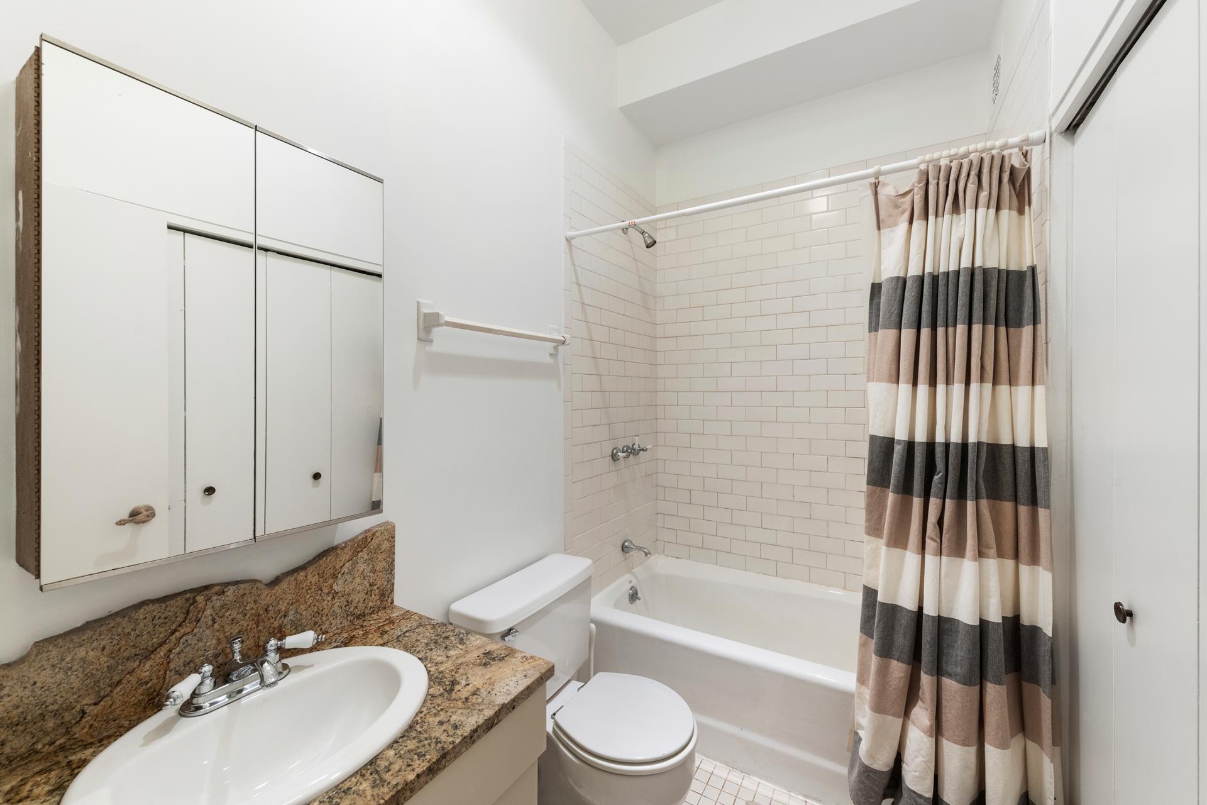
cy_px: 402
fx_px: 469
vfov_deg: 81.2
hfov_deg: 104.3
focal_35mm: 14
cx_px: 604
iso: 250
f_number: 8
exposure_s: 1/13
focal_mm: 14
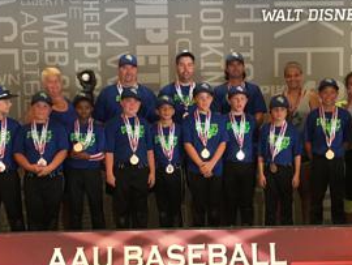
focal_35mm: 59
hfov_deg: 32.6
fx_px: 600
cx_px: 193
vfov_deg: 24.7
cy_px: 178
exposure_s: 1/15
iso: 250
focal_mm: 4.15
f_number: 2.2
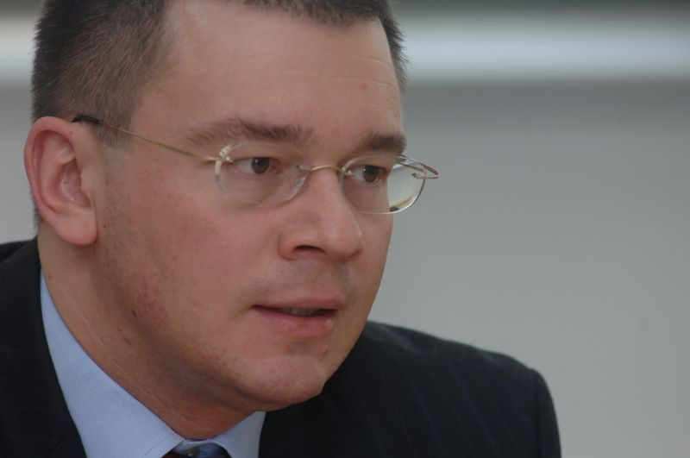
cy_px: 229
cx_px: 345
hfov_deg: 6.9
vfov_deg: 4.6
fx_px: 5742
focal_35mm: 300
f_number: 5.6
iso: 400
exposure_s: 1/60
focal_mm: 200
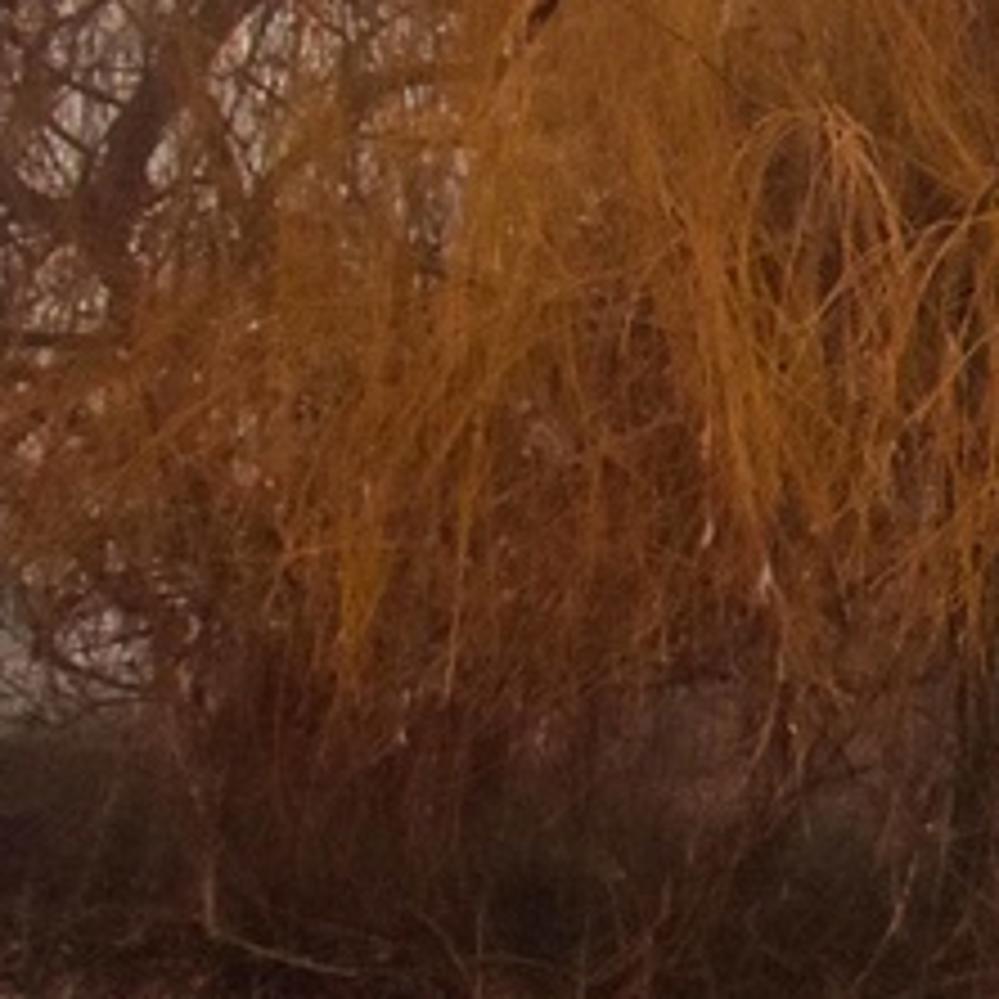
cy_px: 205
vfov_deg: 12.0
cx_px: 2763
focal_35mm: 145
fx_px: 4734
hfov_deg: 9.8
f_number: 3.5
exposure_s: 1/160
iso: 500
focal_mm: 18
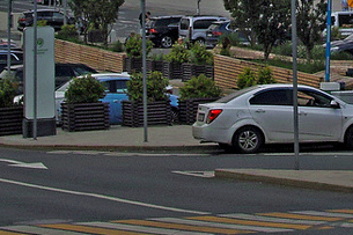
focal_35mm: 225
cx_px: 446
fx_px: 2205
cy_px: -177
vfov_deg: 6.0
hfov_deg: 9.0
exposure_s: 1/320
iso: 100
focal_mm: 29
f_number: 9
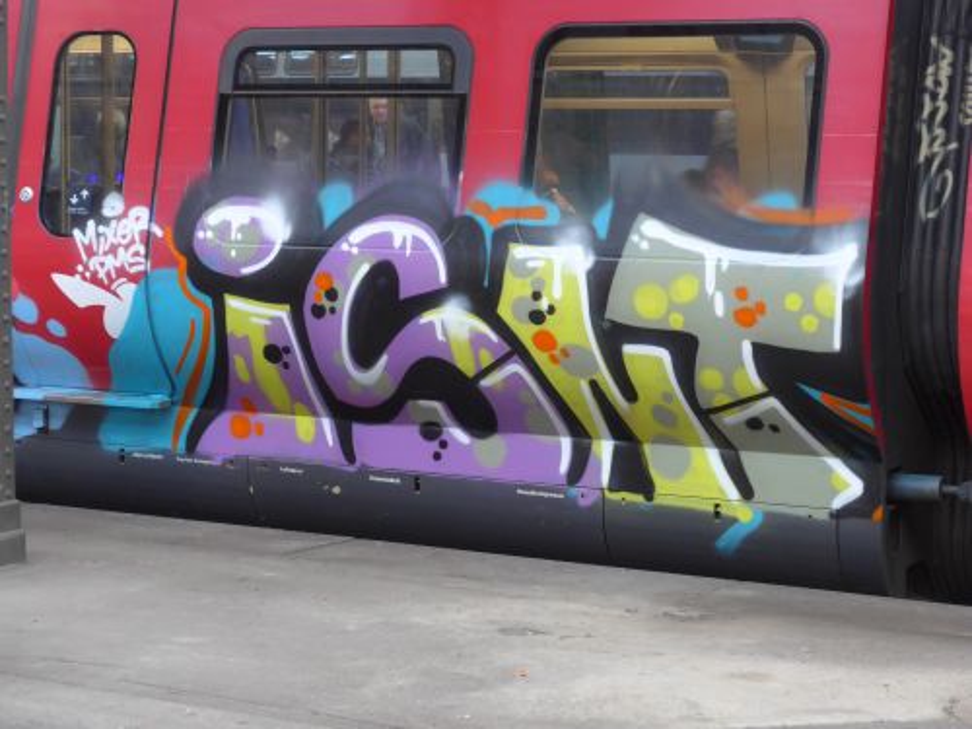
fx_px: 2415
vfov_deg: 17.2
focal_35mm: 86
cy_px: 364
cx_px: 486
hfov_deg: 22.8
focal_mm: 17
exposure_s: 1/10
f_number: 4.5
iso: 400
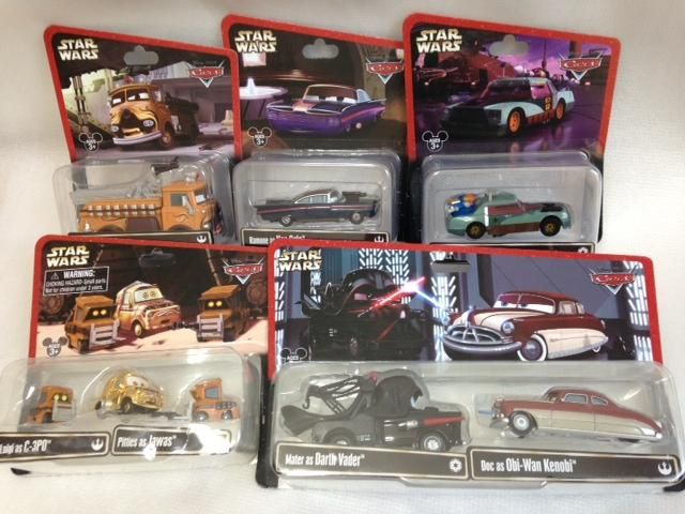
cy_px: 257
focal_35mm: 33
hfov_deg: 55.4
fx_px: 653
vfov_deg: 42.9
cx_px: 342
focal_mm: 4.12
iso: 50
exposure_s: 1/24
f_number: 2.4
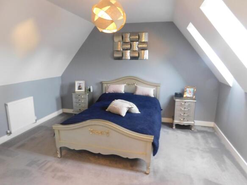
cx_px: 124
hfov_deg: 73.9
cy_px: 92
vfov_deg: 58.9
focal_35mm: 23
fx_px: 164
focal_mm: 4
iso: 400
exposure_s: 1/13
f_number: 3
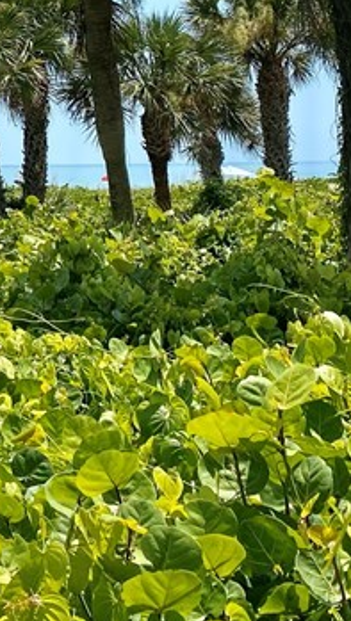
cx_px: -337
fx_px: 1370
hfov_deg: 12.8
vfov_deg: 24.1
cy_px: -39
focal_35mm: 83
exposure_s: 1/3610
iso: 32
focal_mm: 4.25
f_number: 1.8
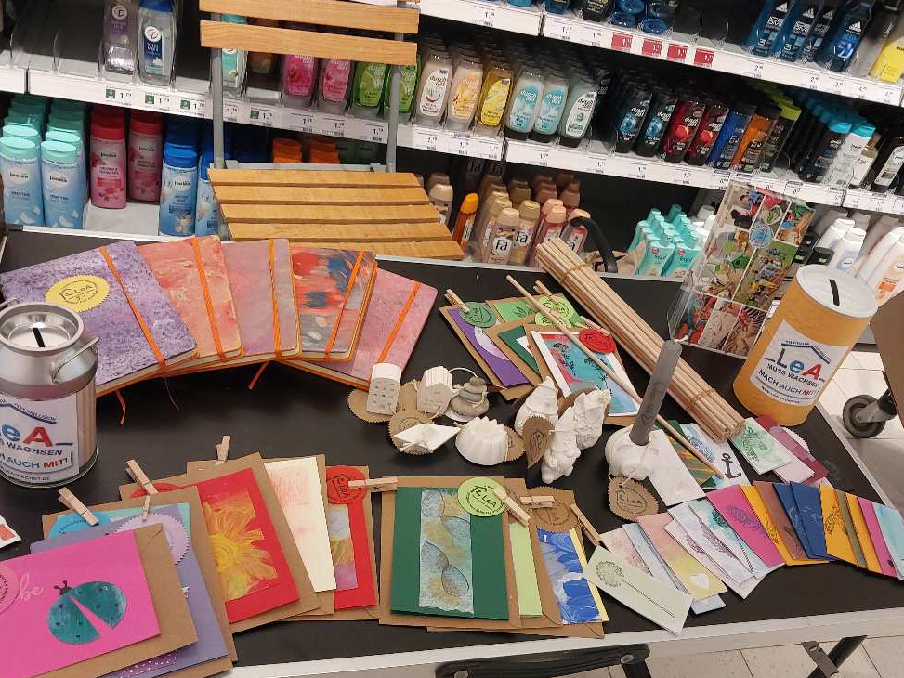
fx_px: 966
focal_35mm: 37
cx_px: 496
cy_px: 391
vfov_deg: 38.6
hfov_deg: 50.1
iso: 160
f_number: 1.8
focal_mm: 4.6
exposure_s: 1/100
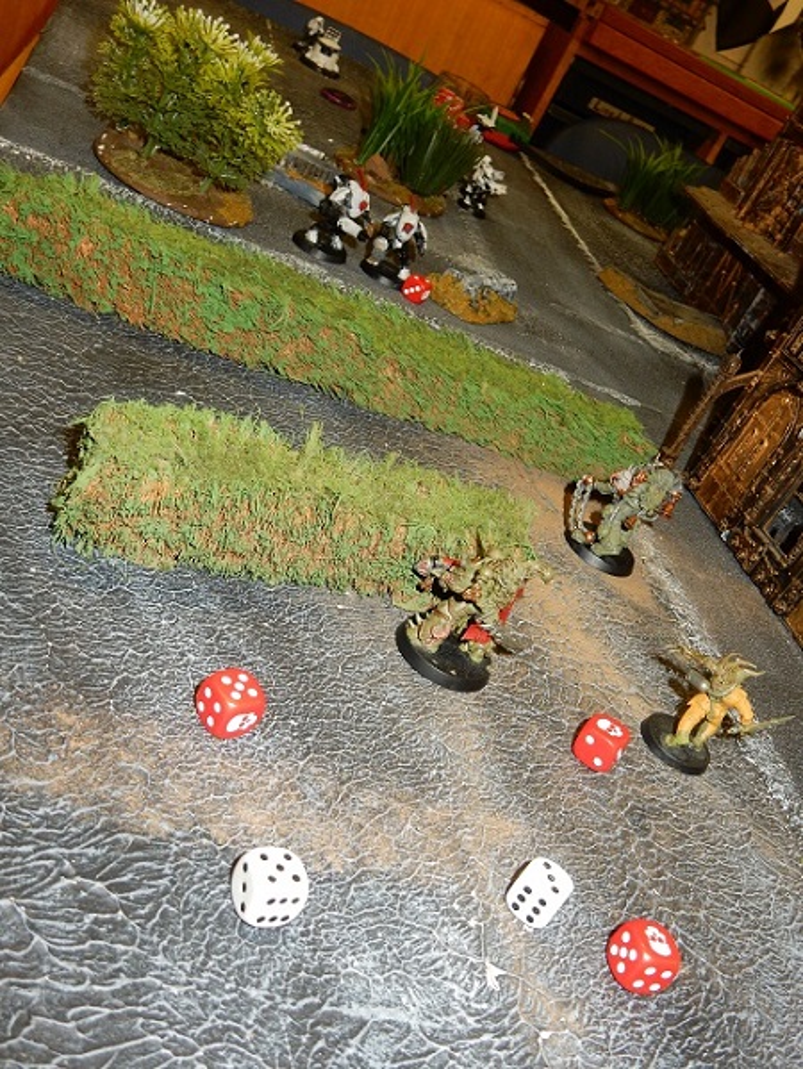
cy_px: 534
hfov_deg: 39.7
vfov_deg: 51.3
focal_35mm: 36
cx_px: 402
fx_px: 1112
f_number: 4
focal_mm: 6.4
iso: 200
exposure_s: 1/30
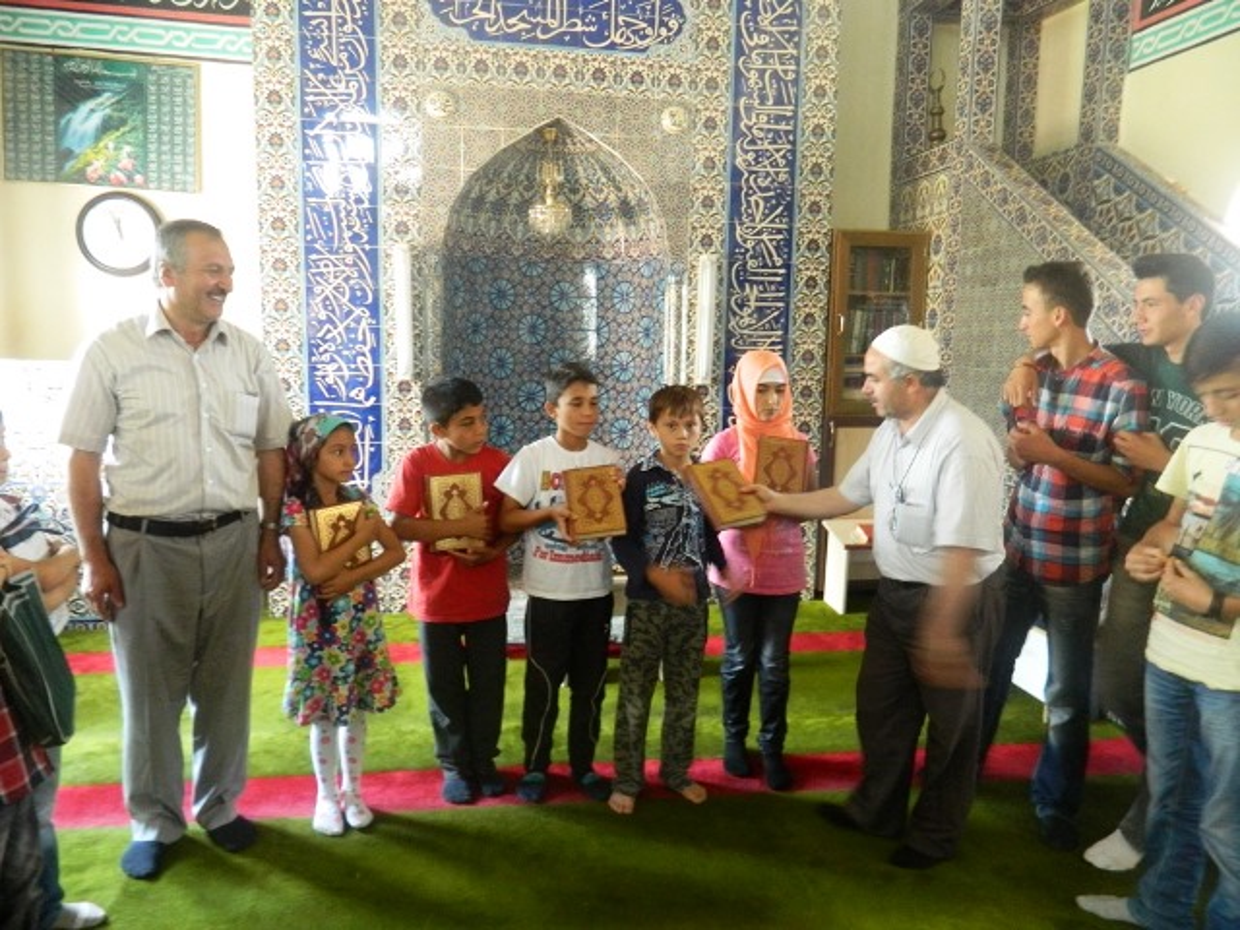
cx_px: 620
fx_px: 896
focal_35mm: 25
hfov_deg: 69.4
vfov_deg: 54.9
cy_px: 465
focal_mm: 4.5
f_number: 3.1
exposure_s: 1/15
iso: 400
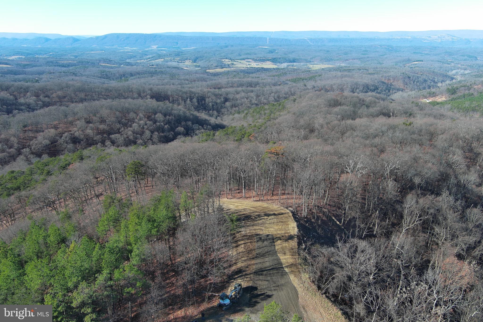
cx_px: 242
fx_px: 389
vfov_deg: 45.0
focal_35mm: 29
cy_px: 161
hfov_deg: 63.7
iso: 100
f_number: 2.8
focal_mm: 10.57
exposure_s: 1/482
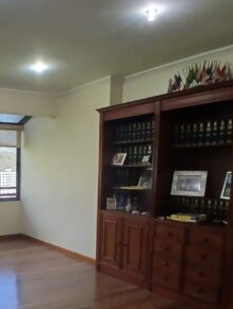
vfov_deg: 51.4
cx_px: 0
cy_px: 211
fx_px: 313
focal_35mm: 35
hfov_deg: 36.6
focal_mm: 1.4
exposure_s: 1/33.3
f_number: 2.2
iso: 100
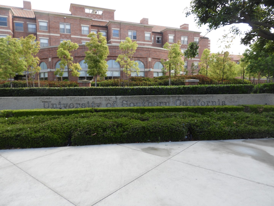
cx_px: 137
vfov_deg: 56.8
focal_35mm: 24
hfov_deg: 71.6
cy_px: 103
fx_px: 190
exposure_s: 1/250
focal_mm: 4.3
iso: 100
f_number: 3.3
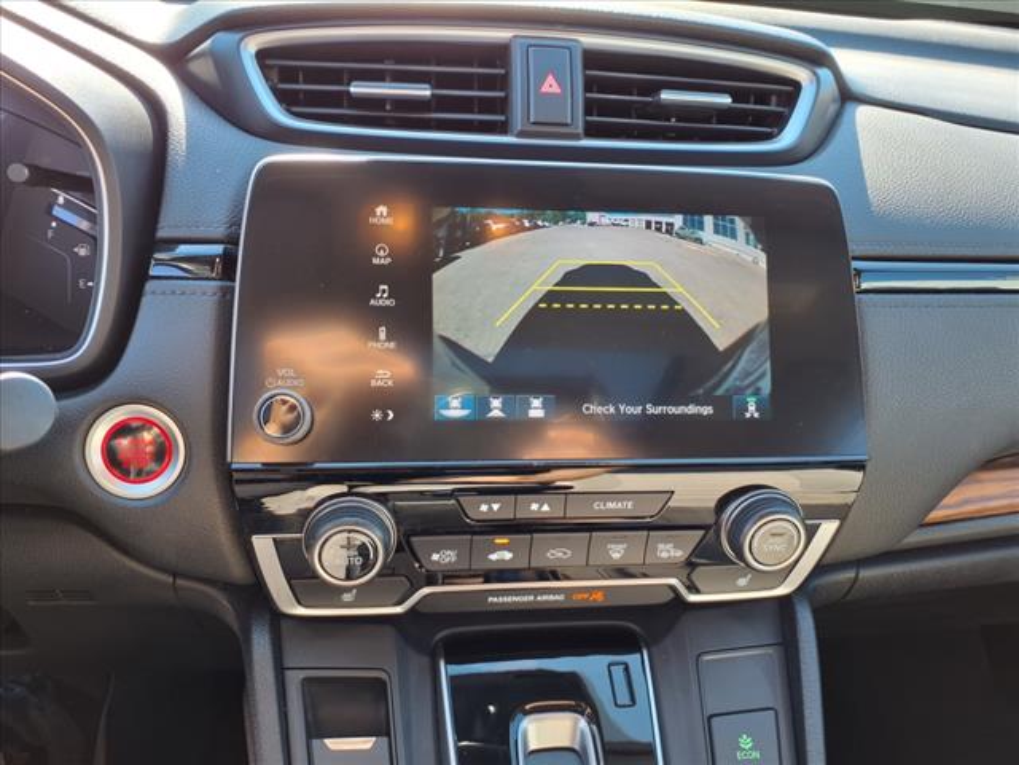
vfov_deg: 51.4
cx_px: 510
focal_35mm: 27
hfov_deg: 65.3
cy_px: 382
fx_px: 795
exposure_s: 1/120
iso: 50
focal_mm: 3.58
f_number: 1.9
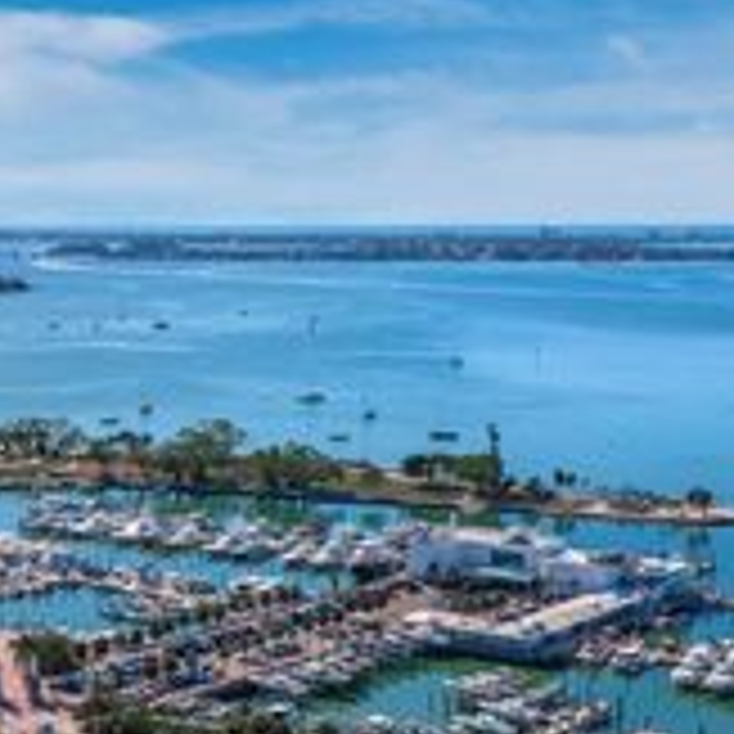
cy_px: 700
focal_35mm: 73
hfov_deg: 22.9
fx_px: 1751
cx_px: 41
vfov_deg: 22.9
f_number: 8
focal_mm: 10.26
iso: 100
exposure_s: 1/1250
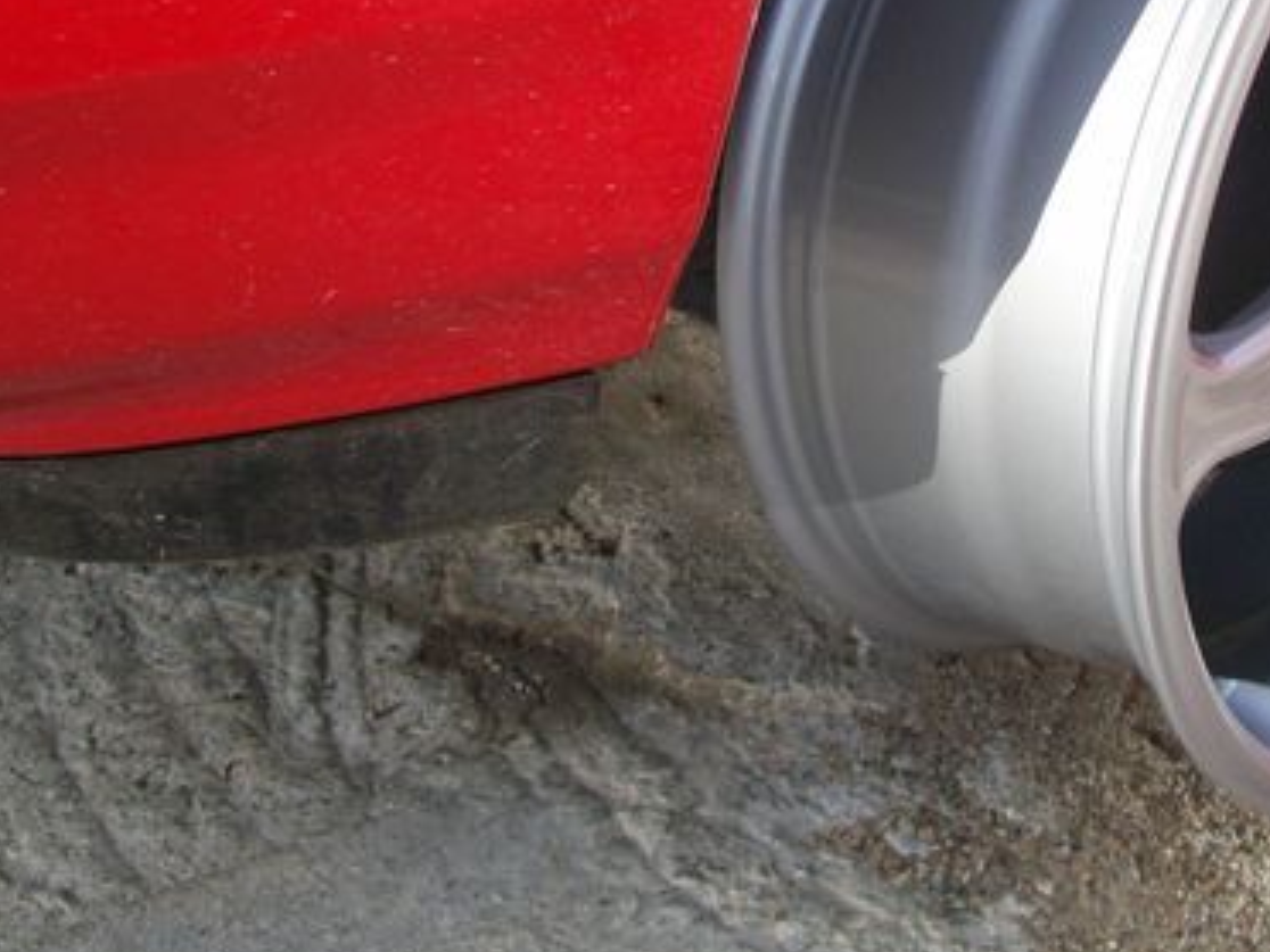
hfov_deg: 30.6
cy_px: 184
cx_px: 966
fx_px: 2275
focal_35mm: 62
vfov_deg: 23.3
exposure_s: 1/397
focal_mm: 6
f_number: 2.7
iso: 80
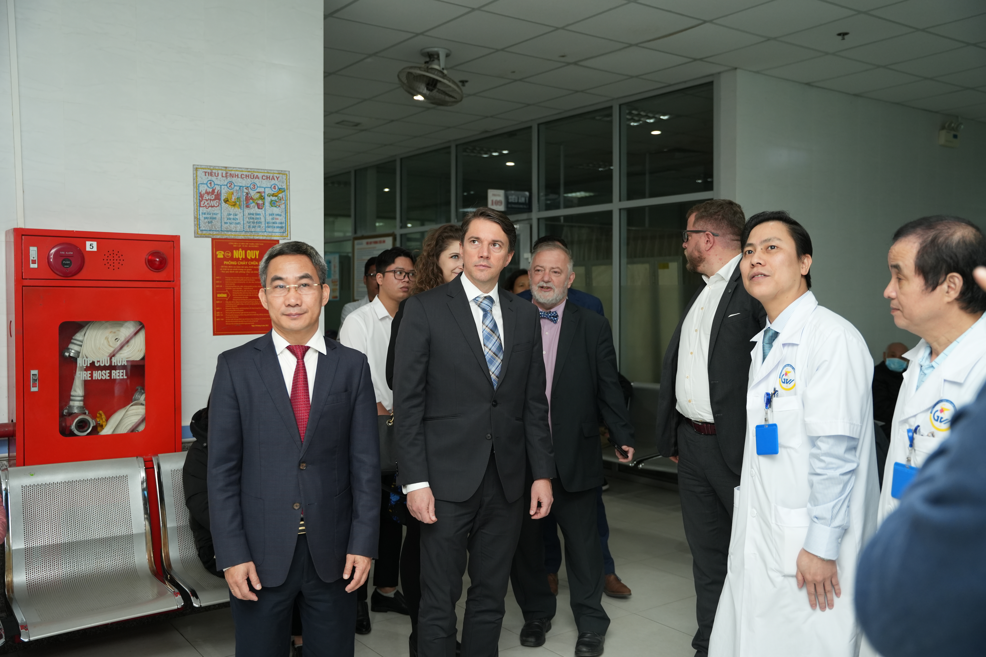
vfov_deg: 39.9
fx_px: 907
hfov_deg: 57.1
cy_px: 328
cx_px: 493
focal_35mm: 33
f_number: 3.2
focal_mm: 33.1
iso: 1000
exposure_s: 1/160
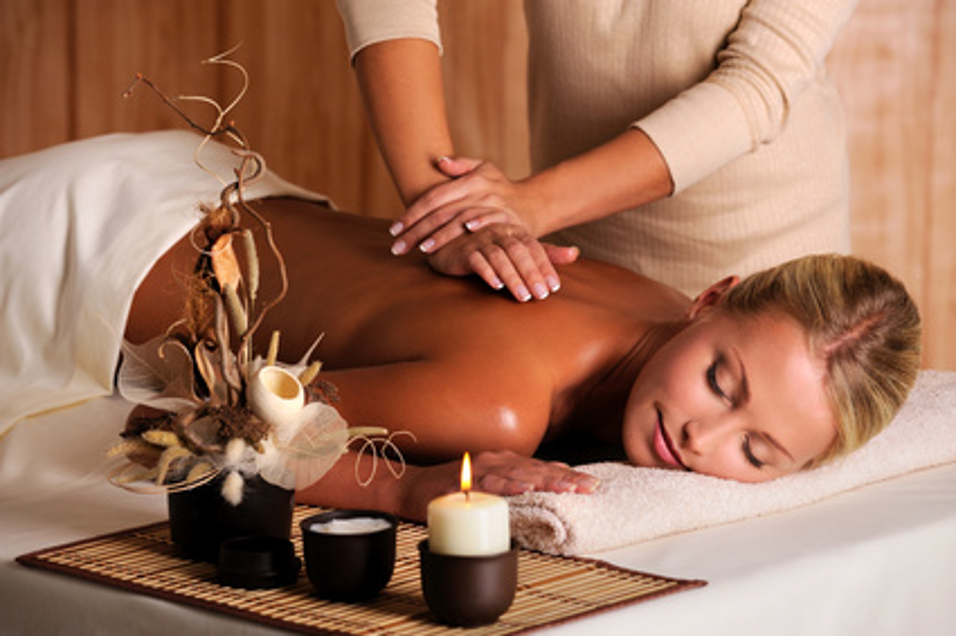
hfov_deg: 14.7
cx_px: 478
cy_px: 318
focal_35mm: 140
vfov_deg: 9.8
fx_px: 3716
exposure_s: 1/200
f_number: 6.3
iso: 320
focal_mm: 140
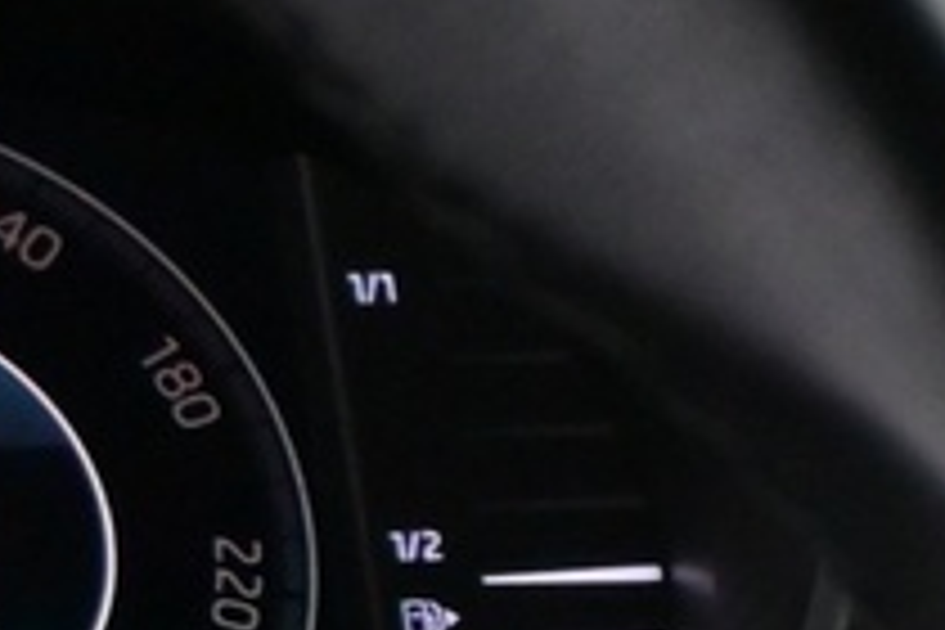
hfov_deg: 8.8
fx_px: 4856
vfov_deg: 6.7
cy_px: 1917
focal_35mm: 185
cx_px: 3002
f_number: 3.5
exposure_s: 1/60
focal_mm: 16
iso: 2500
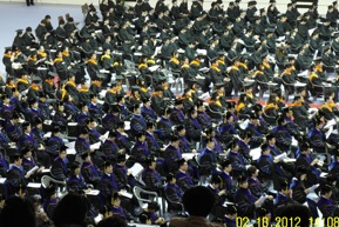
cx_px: 118
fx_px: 1074
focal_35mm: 114
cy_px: 69
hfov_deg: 17.9
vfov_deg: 12.0
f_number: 2.4
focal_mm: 15.6
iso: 200
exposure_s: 1/45
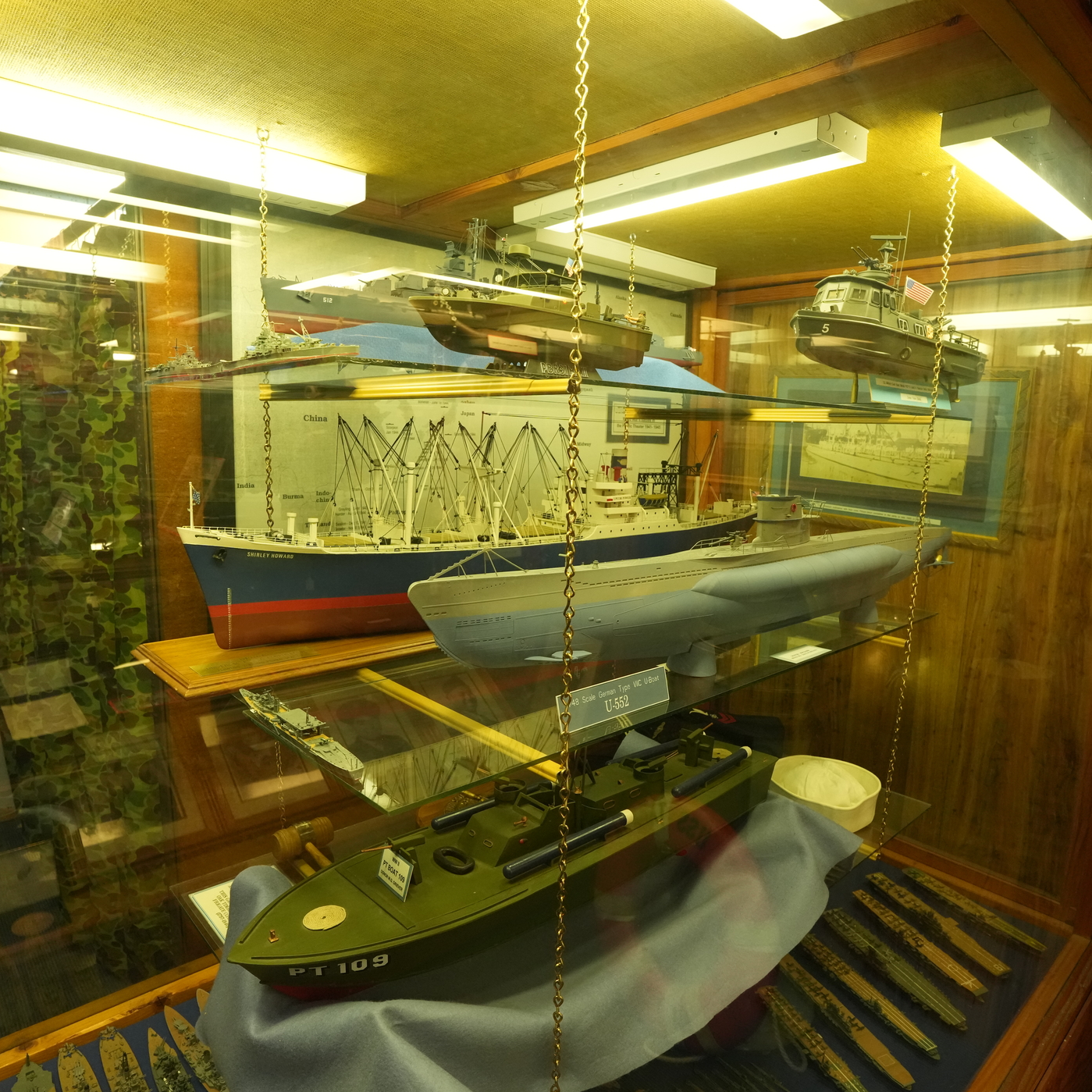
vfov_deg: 72.1
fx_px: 749
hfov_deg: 72.1
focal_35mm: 21
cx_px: 569
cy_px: 555
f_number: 7.1
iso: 3200
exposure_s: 1/30
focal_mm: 16
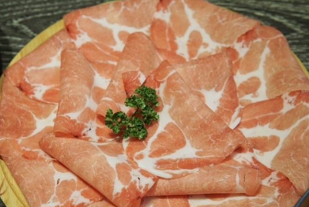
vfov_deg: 23.3
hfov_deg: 34.5
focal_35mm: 58
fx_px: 498
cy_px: 131
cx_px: 150
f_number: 4
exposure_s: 1/60
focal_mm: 30
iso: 320
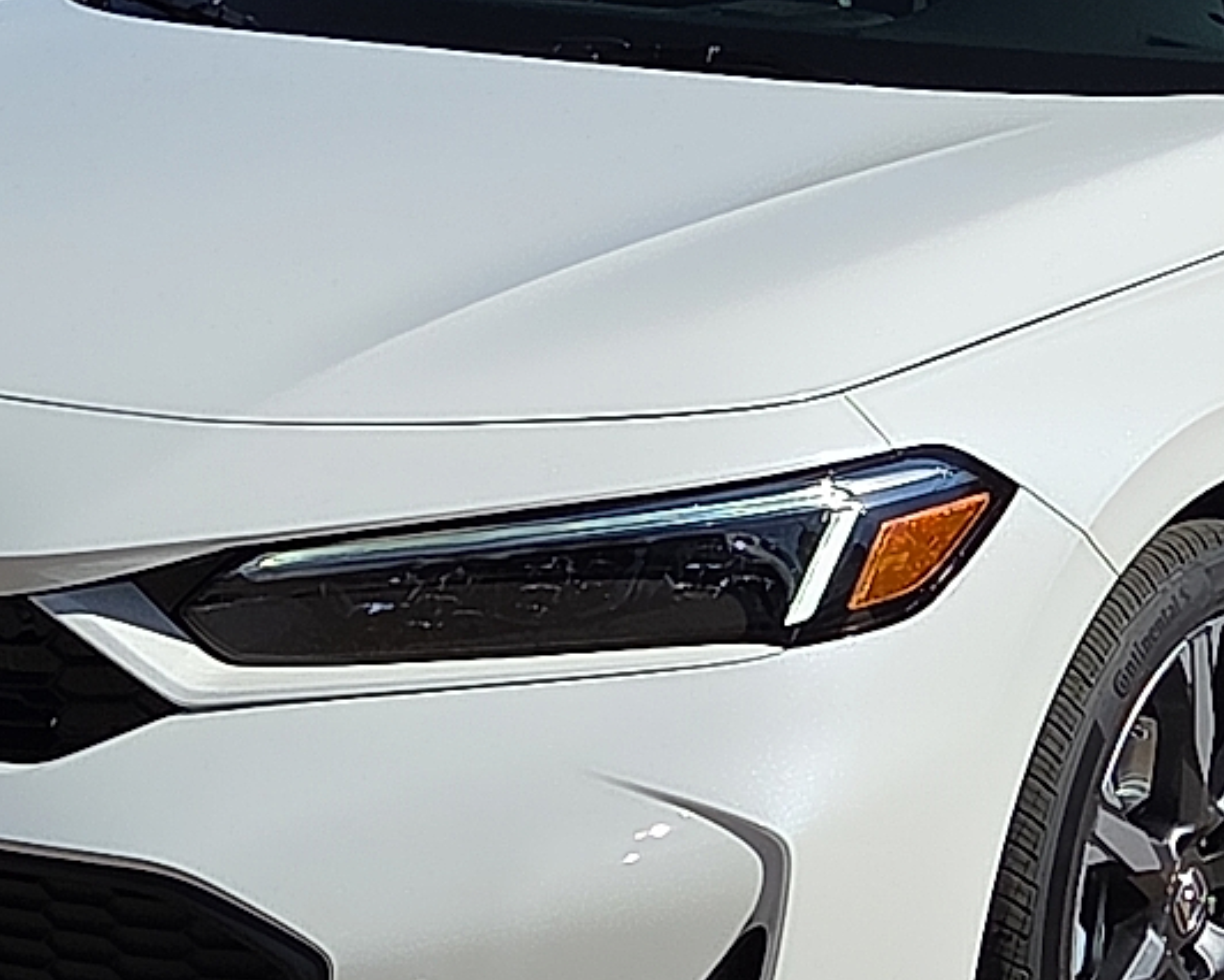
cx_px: 713
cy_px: 389
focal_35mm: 138
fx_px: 5001
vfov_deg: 11.2
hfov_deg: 13.9
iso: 66
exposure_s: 1/10000
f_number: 1.8
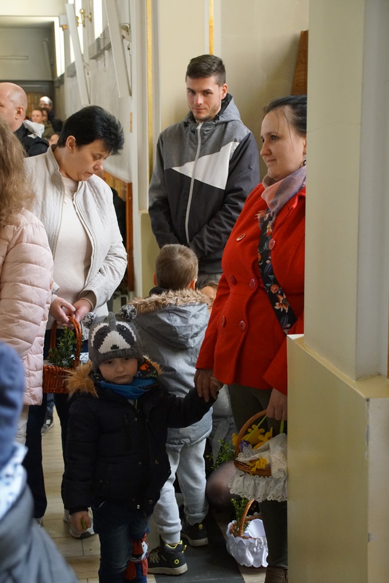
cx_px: 194
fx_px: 1094
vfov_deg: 29.9
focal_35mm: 68
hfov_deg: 20.2
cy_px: 292
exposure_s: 1/160
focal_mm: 45
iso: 3200
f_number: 4.5
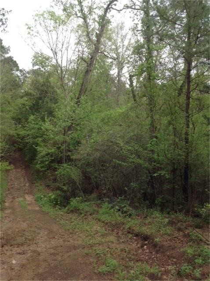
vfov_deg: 52.7
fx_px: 284
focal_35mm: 35
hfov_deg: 40.6
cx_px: 105
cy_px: 140
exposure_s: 1/150
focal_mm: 4.28
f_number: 2.4
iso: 50
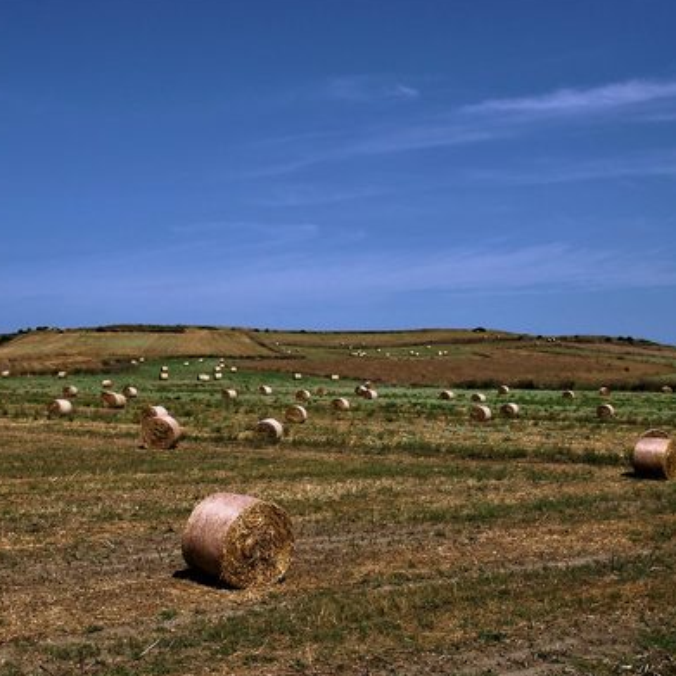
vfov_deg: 36.1
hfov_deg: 36.0
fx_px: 1038
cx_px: 278
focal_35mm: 47
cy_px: 335
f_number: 18
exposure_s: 1/125
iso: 100
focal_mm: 24
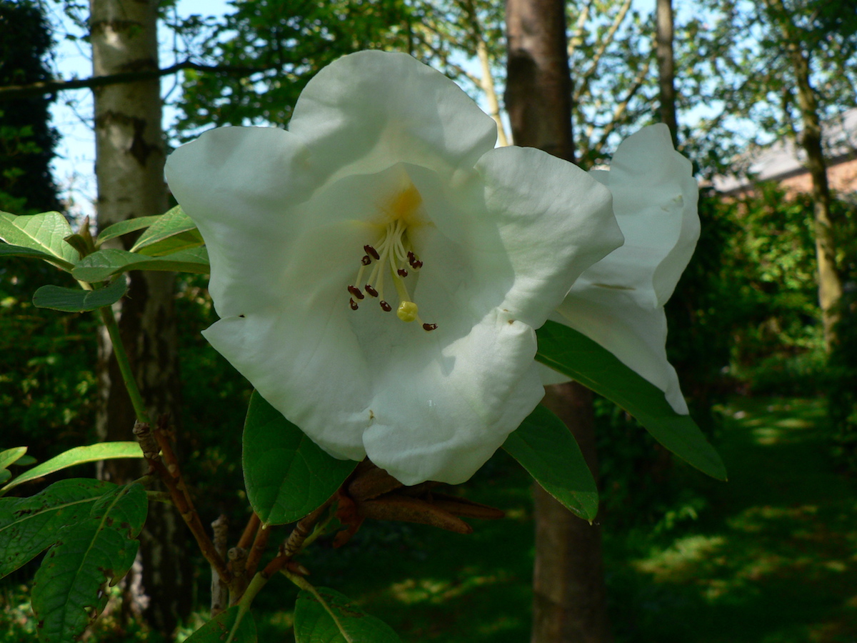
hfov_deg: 51.4
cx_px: 428
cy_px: 322
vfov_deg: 39.7
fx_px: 891
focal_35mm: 36
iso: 80
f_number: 4
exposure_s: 1/200
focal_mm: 6
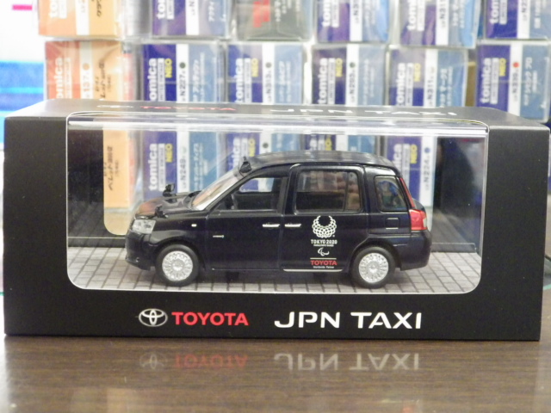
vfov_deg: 24.8
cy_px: 206
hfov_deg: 32.7
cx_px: 276
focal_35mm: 59
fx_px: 939
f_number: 4
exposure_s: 1/20
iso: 1600
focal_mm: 10.7
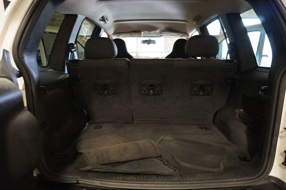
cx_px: 143
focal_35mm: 24
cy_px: 95
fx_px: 191
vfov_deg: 53.1
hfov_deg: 73.8
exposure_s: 1/100
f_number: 3.5
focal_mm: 16
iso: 6400
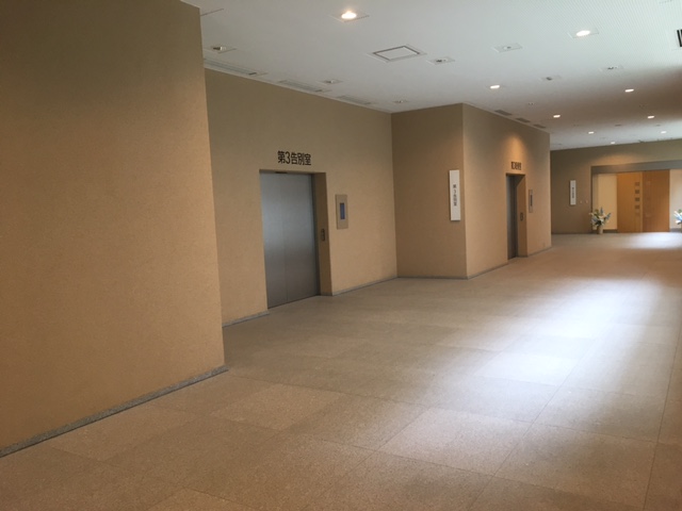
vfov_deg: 48.2
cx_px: 341
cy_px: 256
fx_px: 571
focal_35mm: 29
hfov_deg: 61.7
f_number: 2.2
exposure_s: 1/30
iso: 80
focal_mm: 4.15
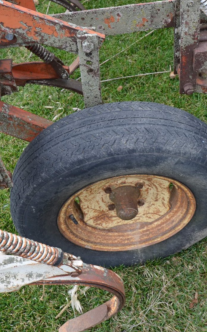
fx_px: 425
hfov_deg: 27.1
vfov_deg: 42.7
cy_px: 166
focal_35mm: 47
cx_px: 150
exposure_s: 1/200
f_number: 7.1
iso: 250
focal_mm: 20
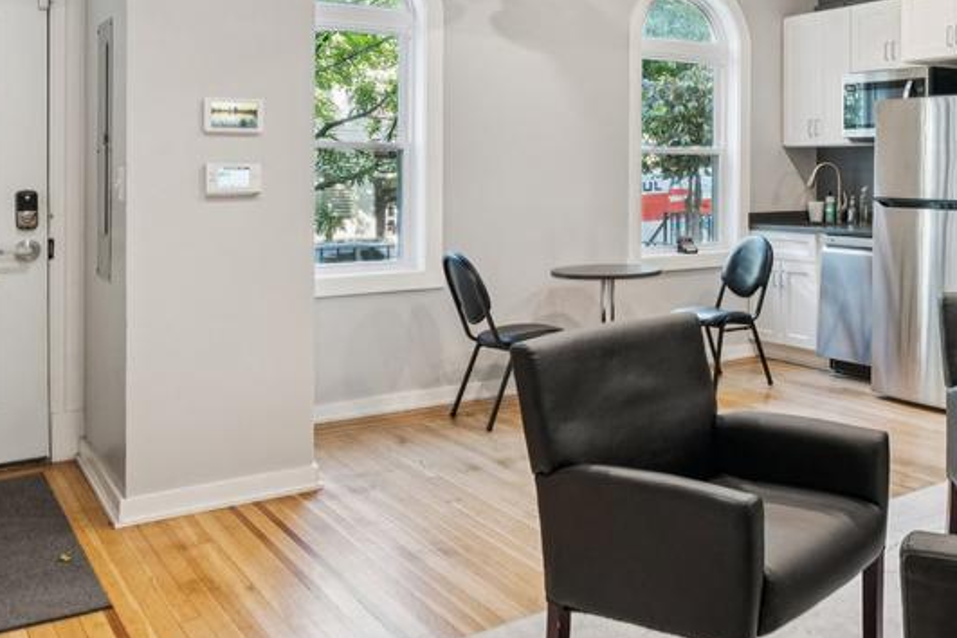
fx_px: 1010
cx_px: 843
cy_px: 169
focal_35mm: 38
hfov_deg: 46.3
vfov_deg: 34.4
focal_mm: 14
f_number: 7.1
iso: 400
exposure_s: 1/13
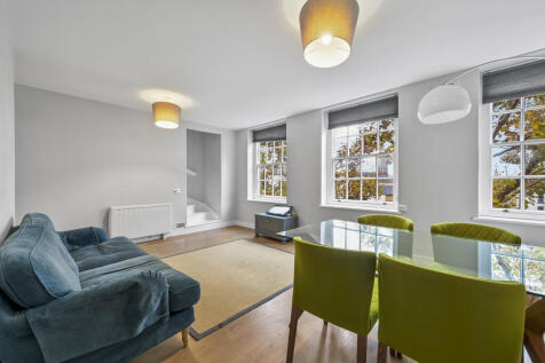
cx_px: 272
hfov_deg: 104.3
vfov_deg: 81.2
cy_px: 182
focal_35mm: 14
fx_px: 212
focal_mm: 14
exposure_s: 1.6
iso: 200
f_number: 16
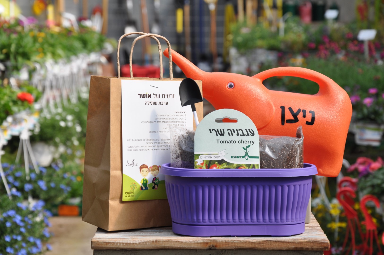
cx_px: 192
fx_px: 1119
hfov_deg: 19.5
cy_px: 128
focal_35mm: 105
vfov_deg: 13.0
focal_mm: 70
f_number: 10
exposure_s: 1/400
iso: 250
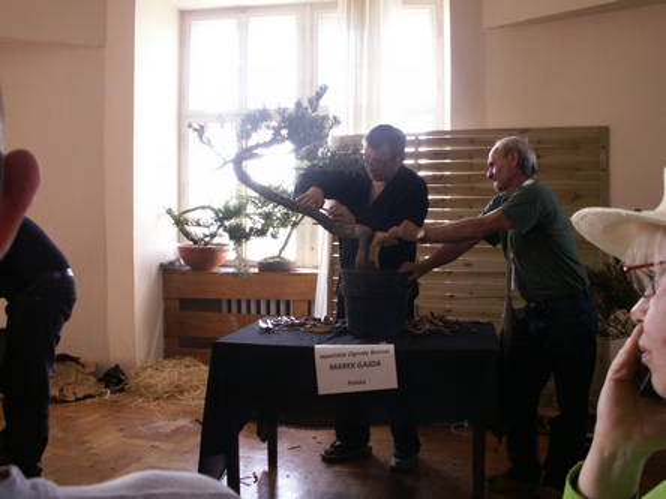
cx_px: 333
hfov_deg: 52.6
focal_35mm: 35
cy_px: 250
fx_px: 673
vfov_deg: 40.7
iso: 100
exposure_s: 1/40
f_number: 2.8
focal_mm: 5.86
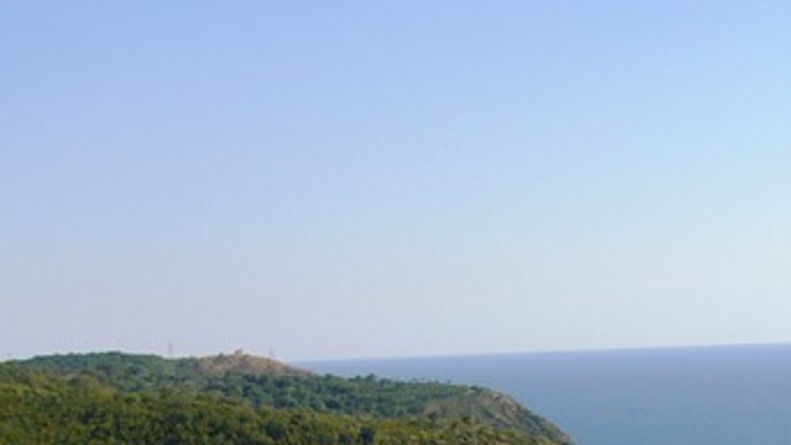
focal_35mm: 89
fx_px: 1867
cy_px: 549
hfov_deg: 22.6
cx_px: 865
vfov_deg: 13.2
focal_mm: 5.8
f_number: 5.6
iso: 80
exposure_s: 1/400
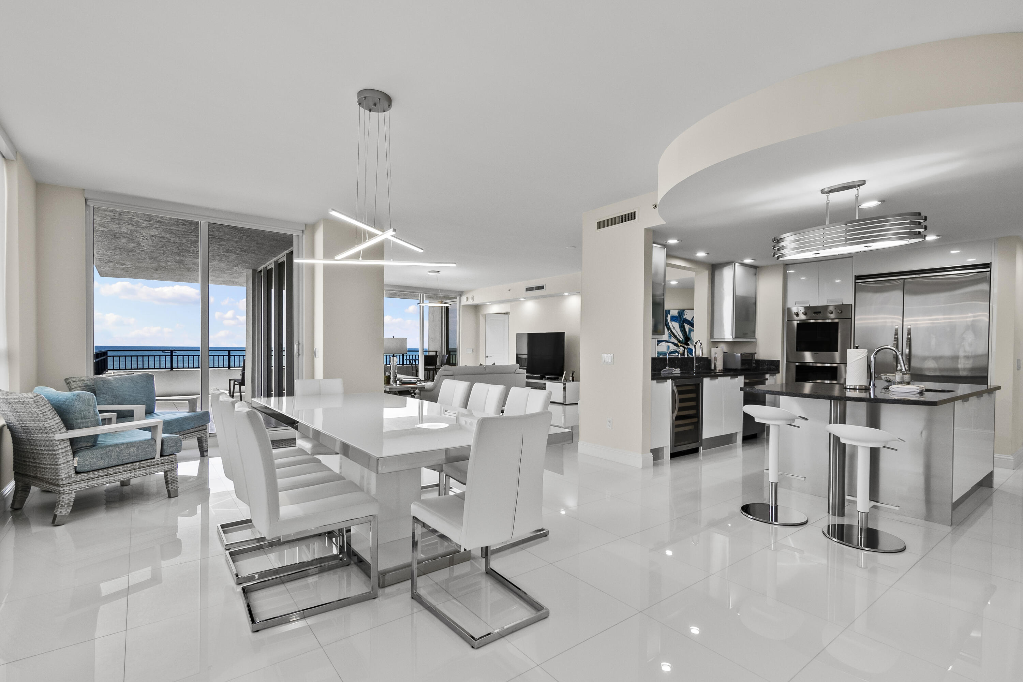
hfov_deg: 100.4
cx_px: 512
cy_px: 341
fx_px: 426
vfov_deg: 77.3
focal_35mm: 15
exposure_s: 1/30
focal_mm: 10
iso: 400
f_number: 8
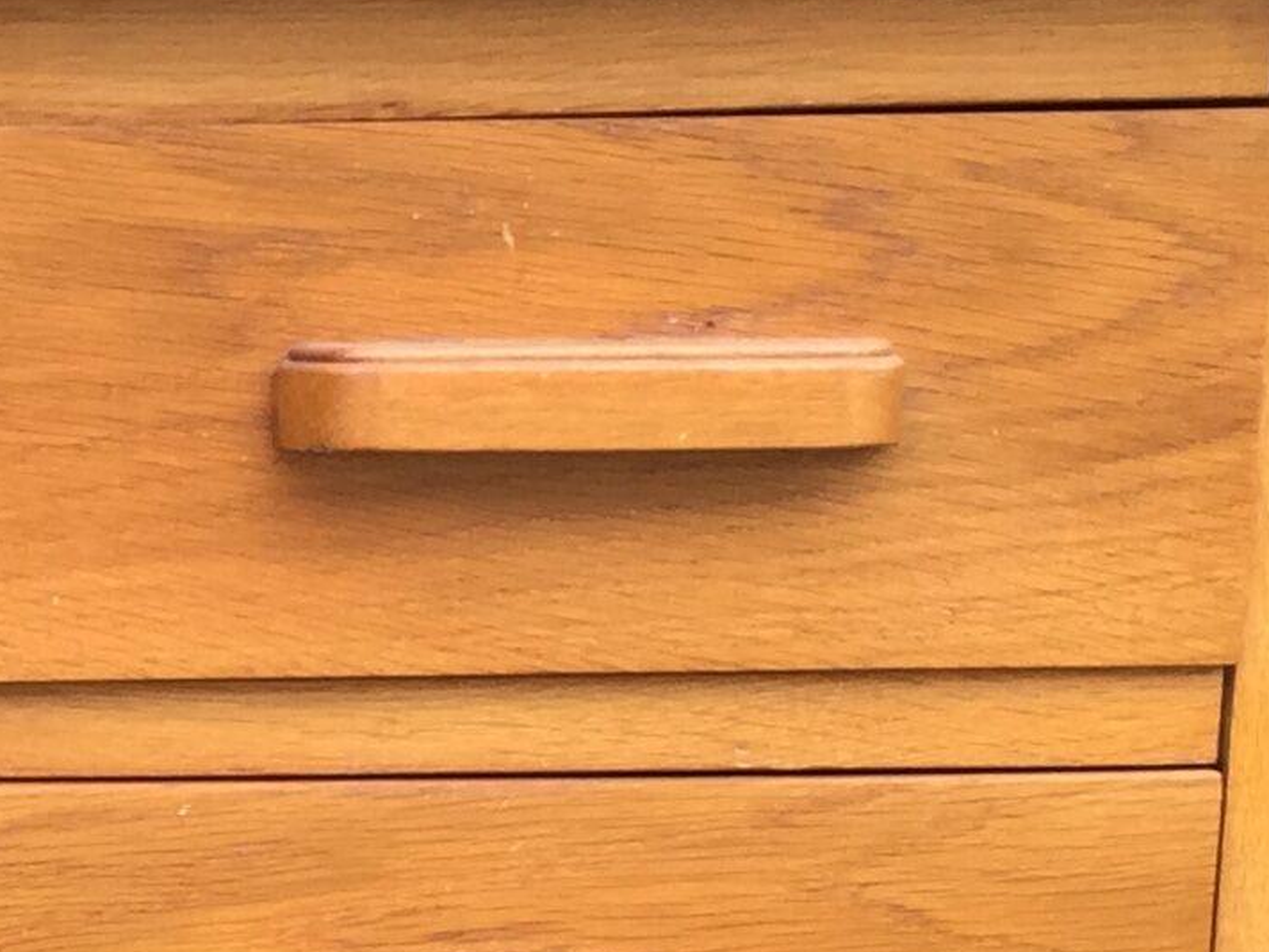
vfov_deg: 10.9
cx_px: -722
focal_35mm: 133
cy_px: 1218
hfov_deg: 13.8
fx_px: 4876
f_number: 2.2
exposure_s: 1/205
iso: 32
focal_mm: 4.15
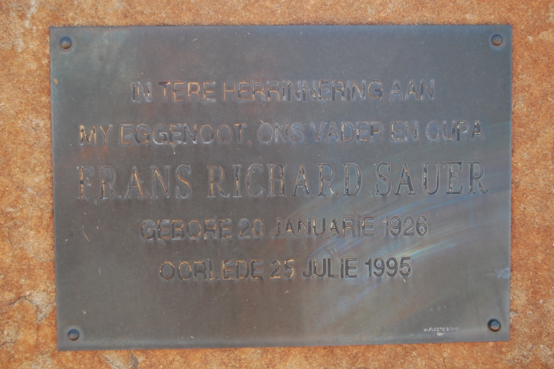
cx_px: 277
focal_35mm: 69
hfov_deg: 29.3
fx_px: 1061
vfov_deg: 19.7
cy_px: 184
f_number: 5.6
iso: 320
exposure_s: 1/125
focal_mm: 46
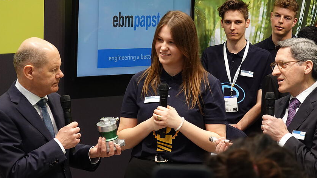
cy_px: 89
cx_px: 166
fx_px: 1152
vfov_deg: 8.9
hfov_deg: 15.7
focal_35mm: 137
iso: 500
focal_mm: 42.74
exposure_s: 1/125
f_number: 4.5
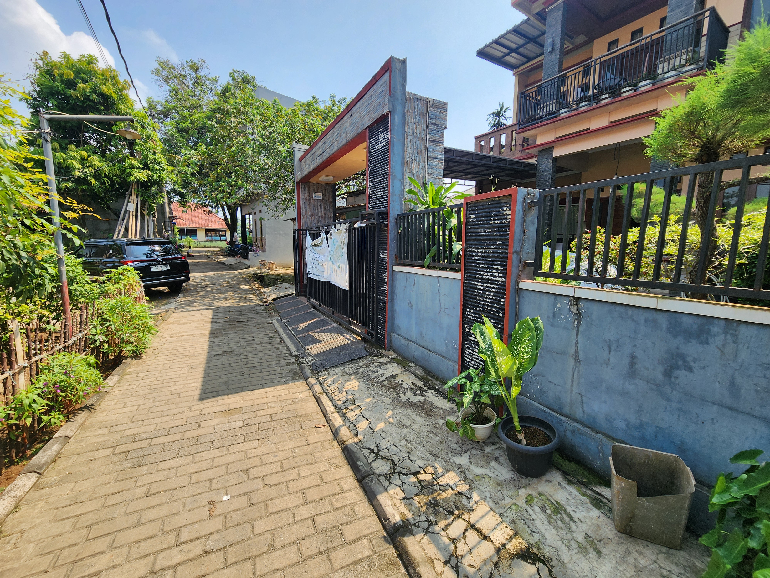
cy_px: 289
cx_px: 385
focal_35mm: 13
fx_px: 289
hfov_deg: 106.2
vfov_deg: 89.9
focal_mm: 2.2
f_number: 2.2
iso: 50
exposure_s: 1/1108
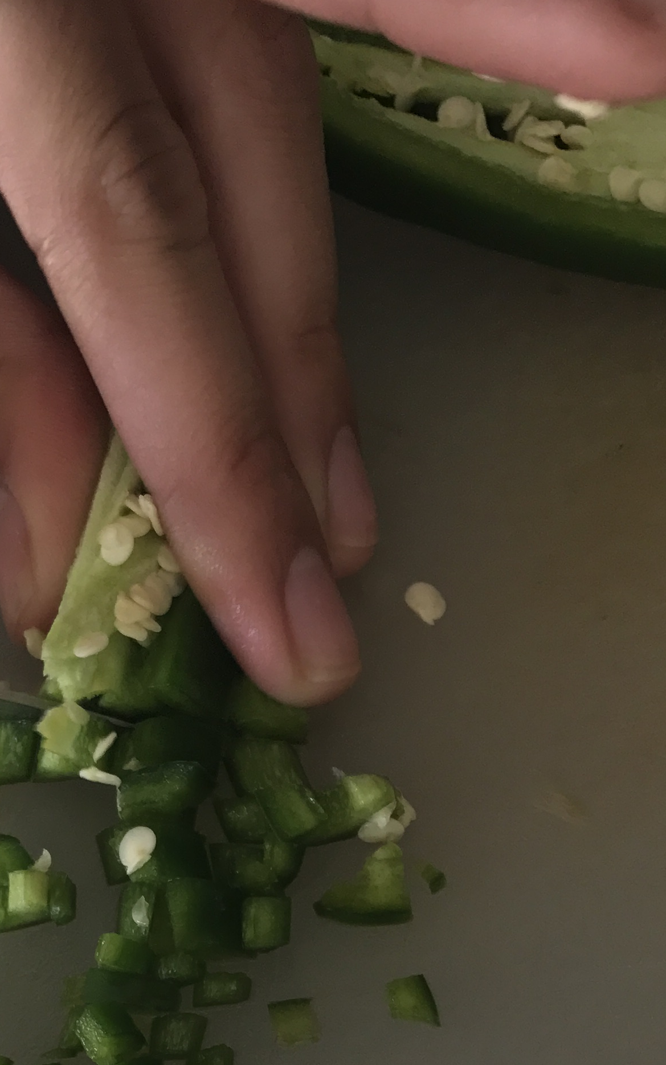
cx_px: 116
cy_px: 1108
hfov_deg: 20.1
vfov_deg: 29.5
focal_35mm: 64
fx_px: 1858
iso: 40
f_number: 1.8
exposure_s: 1/120
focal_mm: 3.99
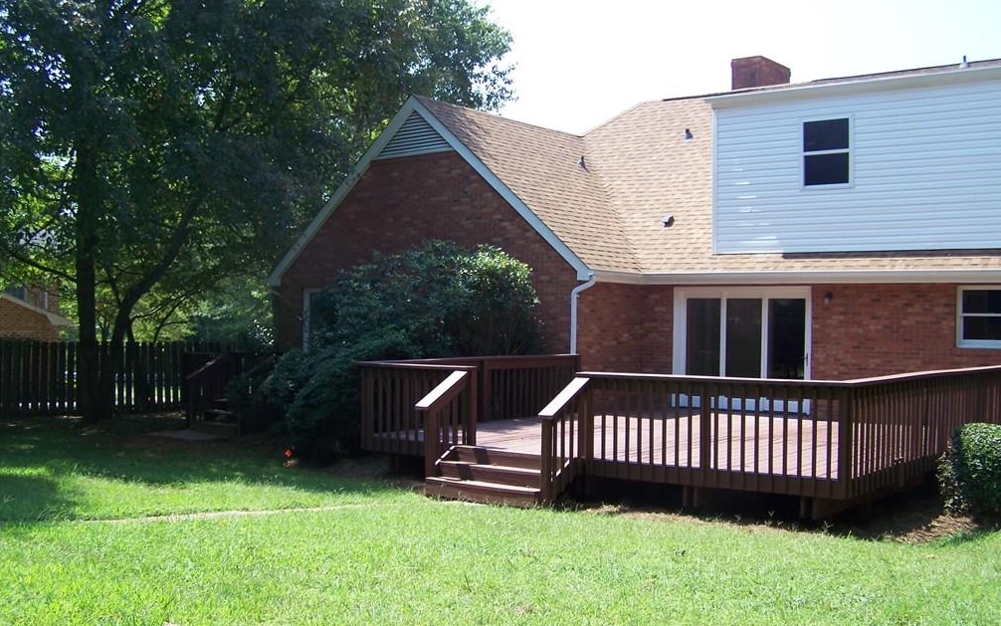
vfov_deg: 31.3
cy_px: 323
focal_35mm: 41
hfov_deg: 48.2
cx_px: 507
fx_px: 1119
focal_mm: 6.3
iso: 64
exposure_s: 1/250
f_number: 2.8
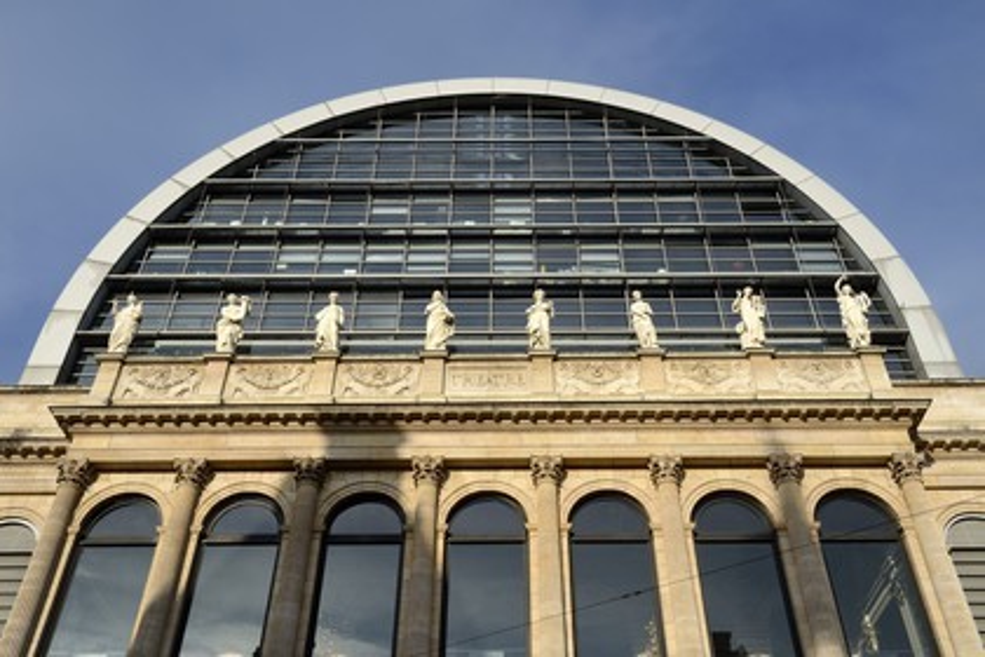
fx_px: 930
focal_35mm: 34
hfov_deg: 55.8
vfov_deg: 38.9
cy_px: 328
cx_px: 492
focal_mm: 34
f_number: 10
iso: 200
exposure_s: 1/320
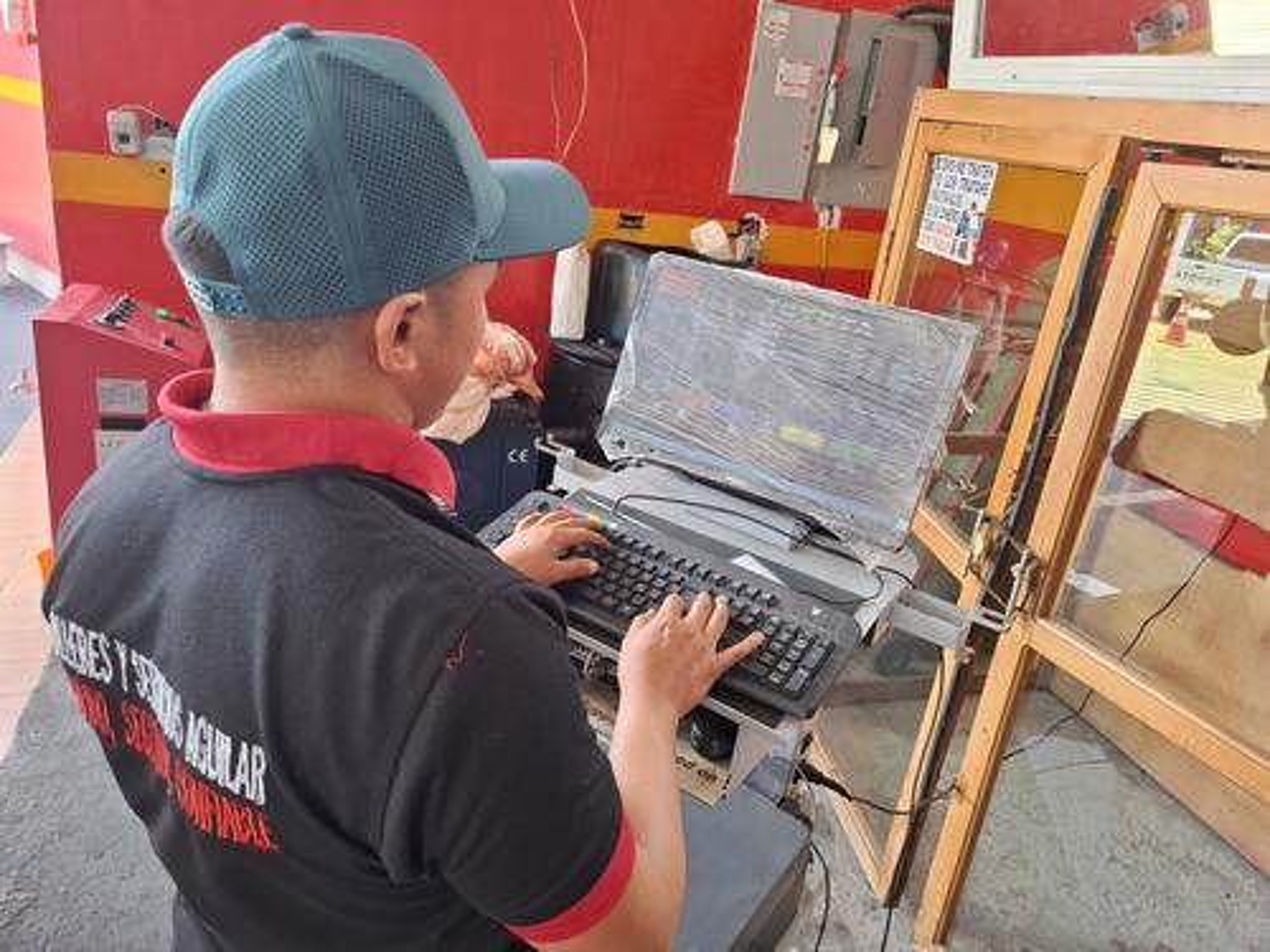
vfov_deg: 58.9
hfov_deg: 73.9
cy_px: 476
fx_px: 844
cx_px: 635
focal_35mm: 23
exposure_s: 1/120
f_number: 1.8
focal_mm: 5.54
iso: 160
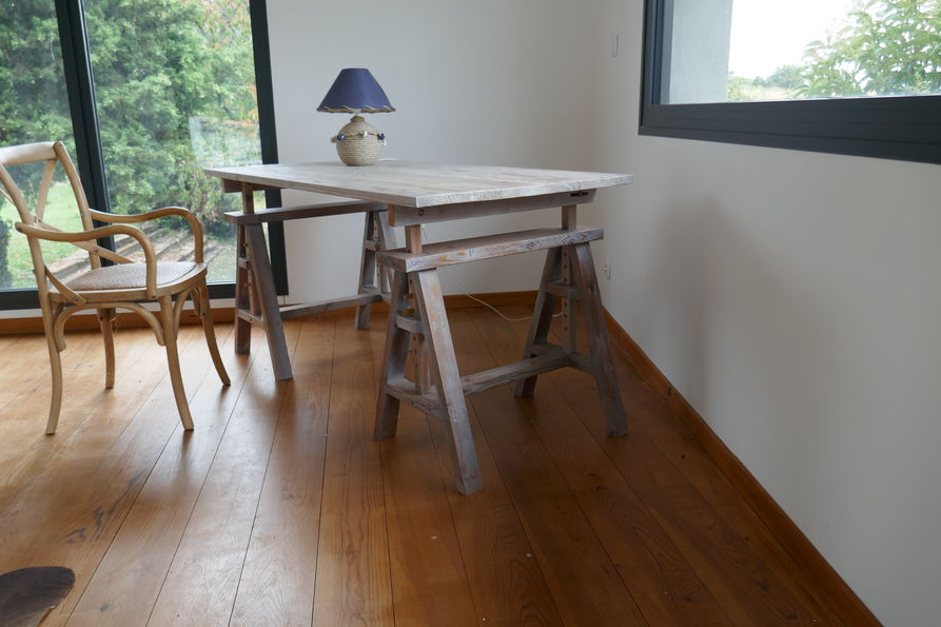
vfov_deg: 46.4
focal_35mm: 28
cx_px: 469
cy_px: 312
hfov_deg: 65.5
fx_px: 732
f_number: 2.8
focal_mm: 9.1
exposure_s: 1/60
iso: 125
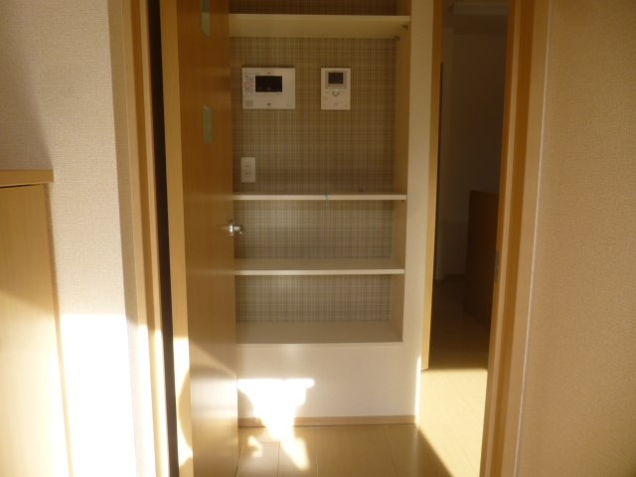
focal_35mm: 25
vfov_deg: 54.9
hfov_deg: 69.4
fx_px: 459
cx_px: 318
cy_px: 238
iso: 100
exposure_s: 1/200
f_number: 3.1
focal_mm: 4.5
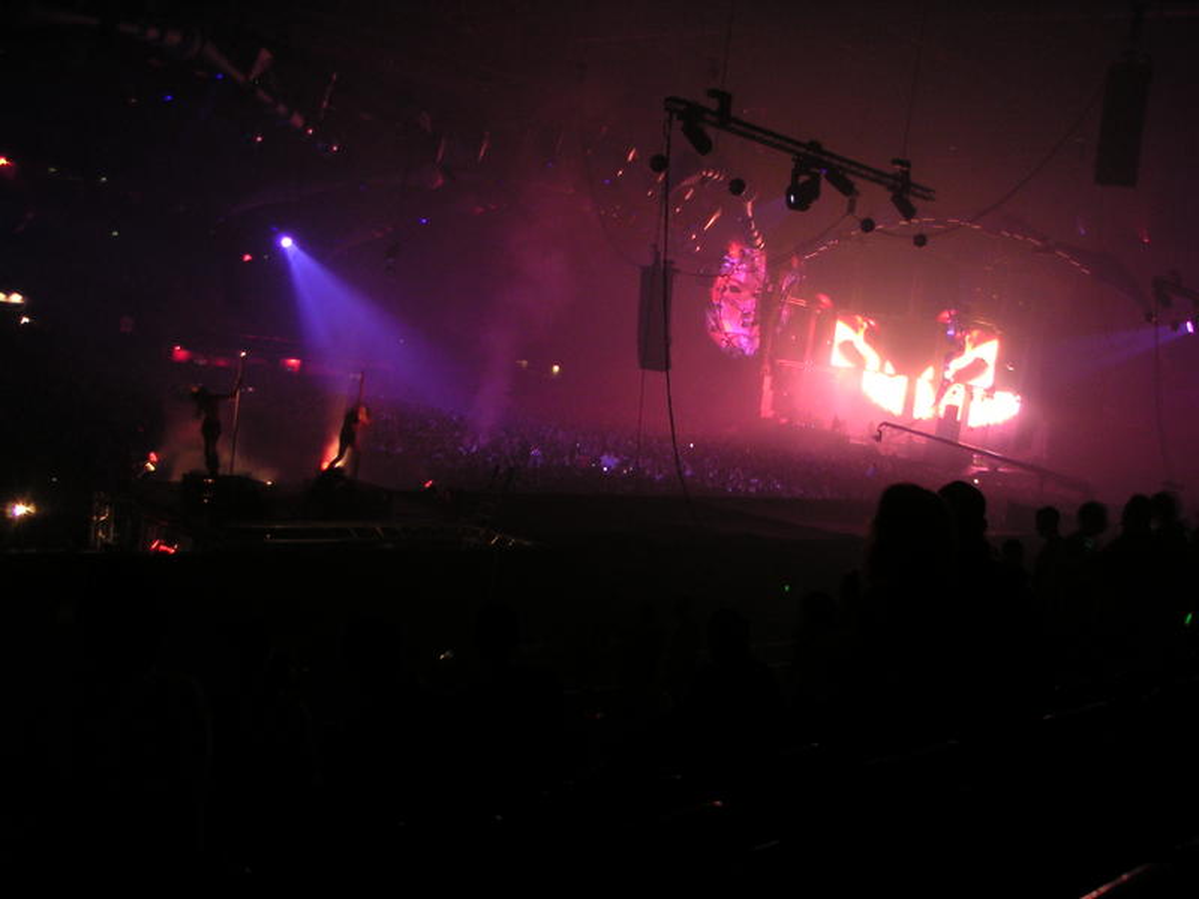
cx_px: 600
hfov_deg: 49.0
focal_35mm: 38
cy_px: 450
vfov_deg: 37.7
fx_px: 1316
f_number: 2.8
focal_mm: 6
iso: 100
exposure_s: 1/10
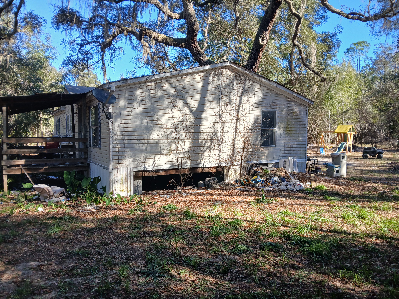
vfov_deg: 53.1
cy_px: 150
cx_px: 200
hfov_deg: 67.3
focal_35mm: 26
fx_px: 300
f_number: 1.8
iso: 20
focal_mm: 3.98
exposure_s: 1/144
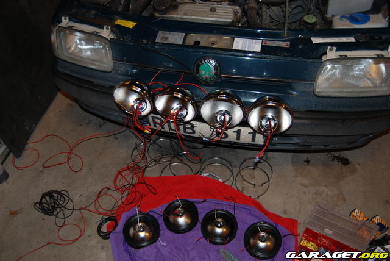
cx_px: 195
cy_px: 130
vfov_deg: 43.7
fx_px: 325
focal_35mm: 30
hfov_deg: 61.9
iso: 200
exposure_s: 1/60
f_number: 3.8
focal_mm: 20
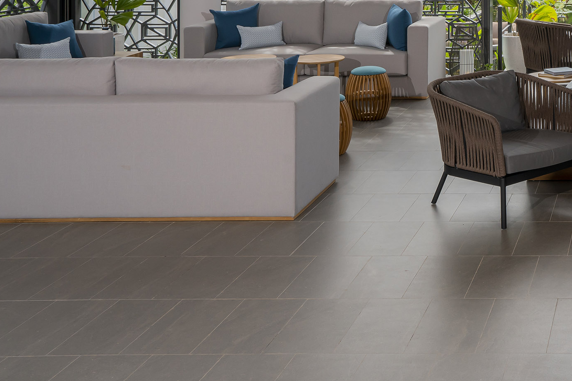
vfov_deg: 27.7
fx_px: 651
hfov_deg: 38.8
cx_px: 635
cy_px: -100
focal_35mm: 41
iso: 250
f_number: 13
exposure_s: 1/125
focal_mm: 16
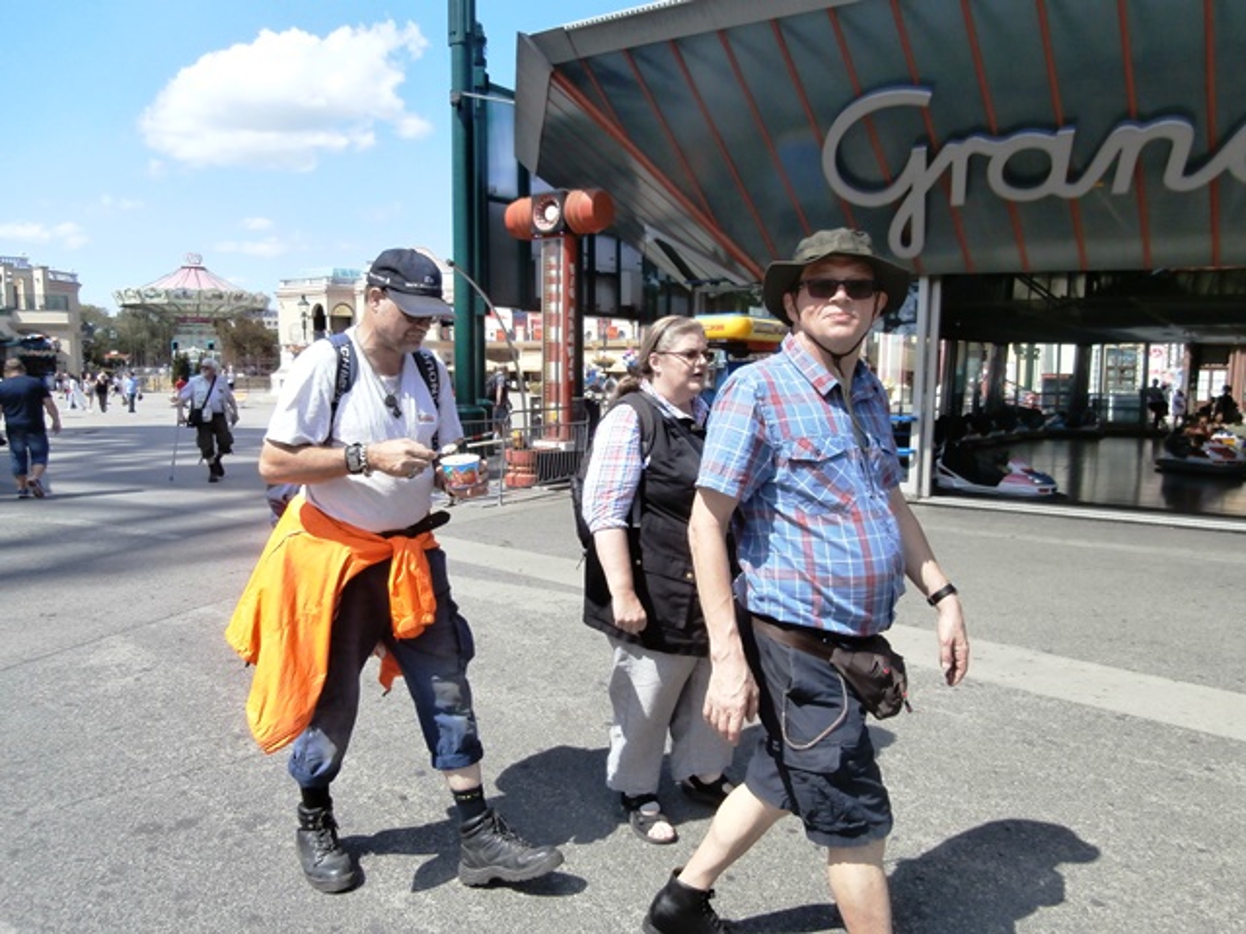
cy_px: 467
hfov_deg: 71.6
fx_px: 864
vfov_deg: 56.8
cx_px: 623
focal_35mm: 24
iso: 100
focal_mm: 4.2
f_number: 3
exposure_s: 1/1000
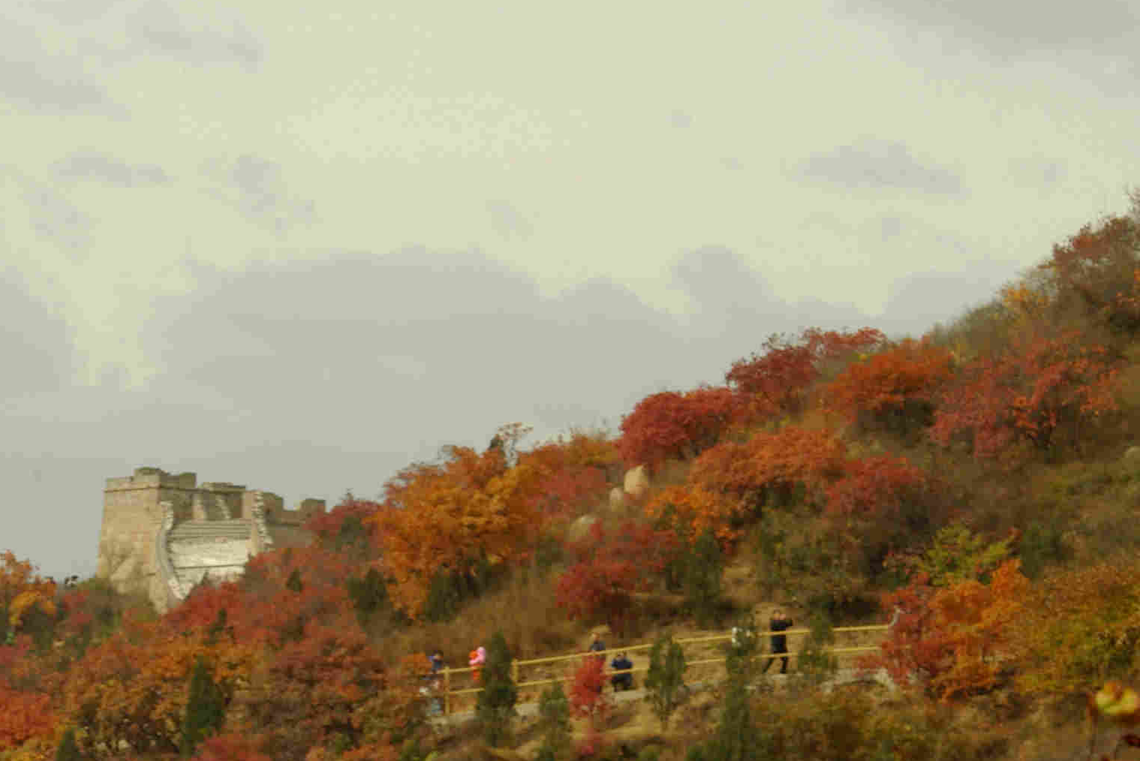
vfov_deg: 6.8
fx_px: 6399
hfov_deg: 10.1
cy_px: 743
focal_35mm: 202
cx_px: 89
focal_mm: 68
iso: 200
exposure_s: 1/125
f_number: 16
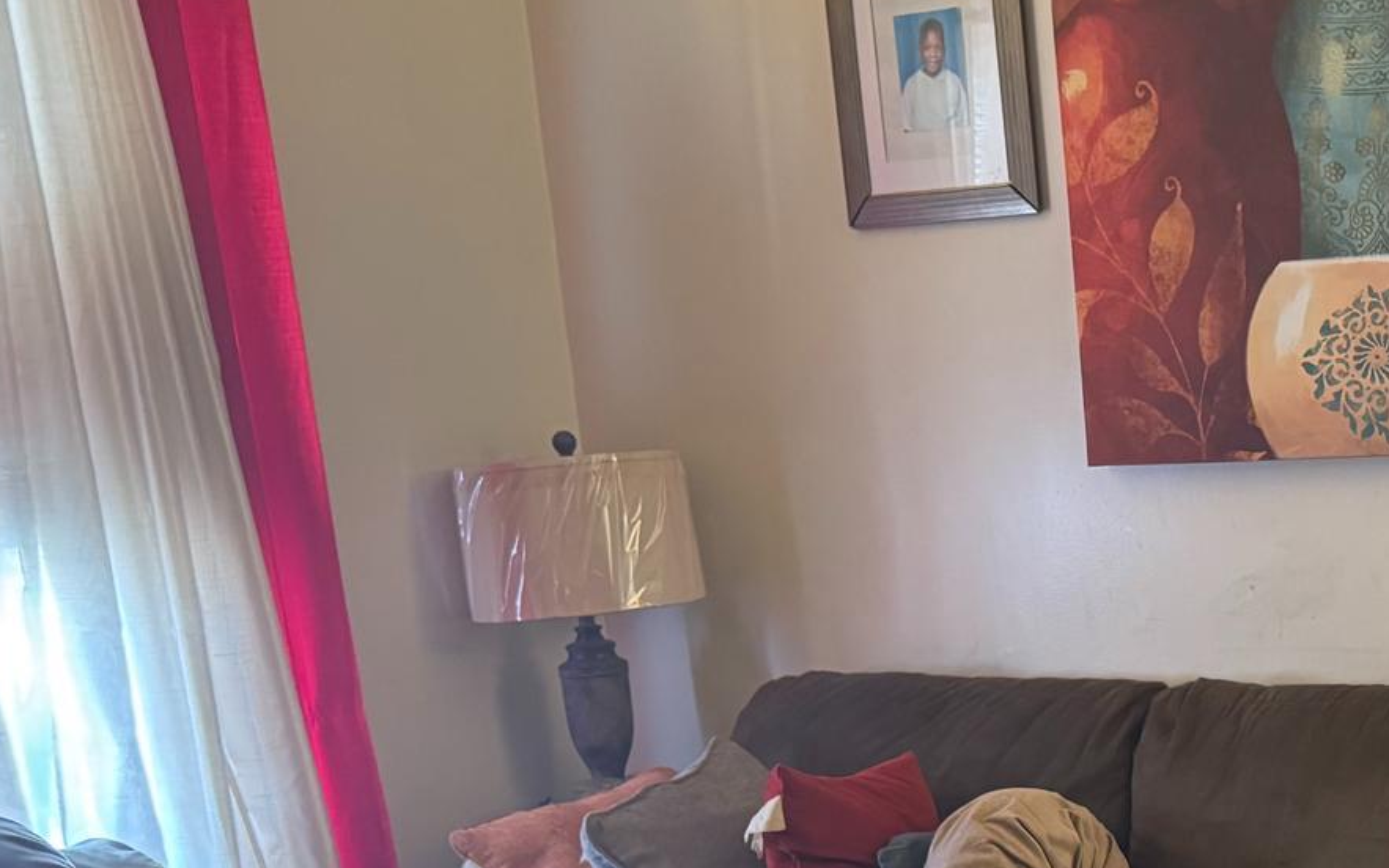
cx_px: 1296
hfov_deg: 32.5
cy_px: 868
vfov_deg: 21.2
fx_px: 2234
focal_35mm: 59
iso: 640
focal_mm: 6.76
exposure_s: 1/40
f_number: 1.78
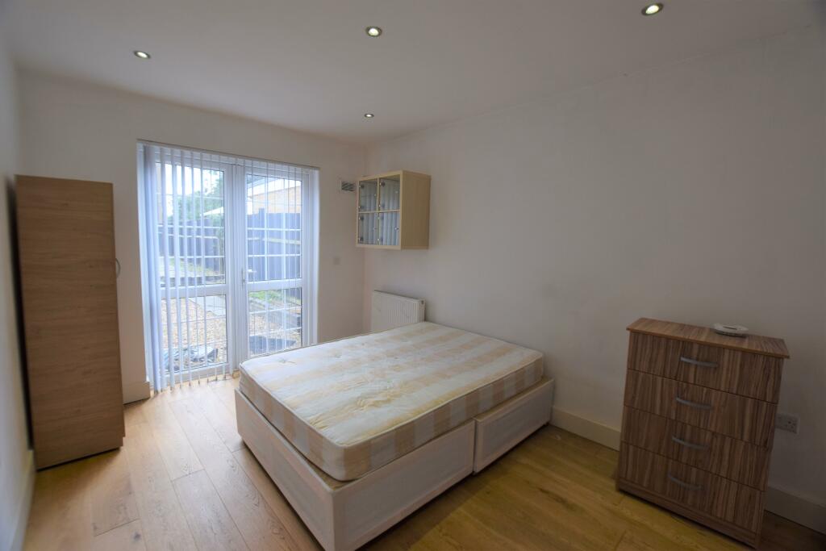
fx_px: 344
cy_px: 276
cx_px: 413
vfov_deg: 77.3
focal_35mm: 15
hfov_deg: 100.4
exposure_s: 1/125
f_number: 5.6
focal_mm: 10
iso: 400
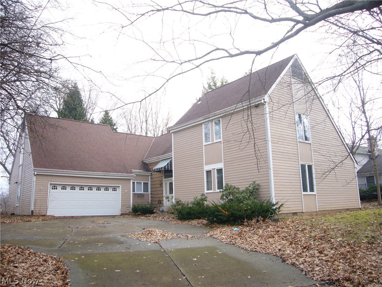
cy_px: 144
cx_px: 191
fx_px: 320
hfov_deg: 61.7
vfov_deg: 48.2
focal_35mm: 29
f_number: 2.8
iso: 80
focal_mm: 4.7
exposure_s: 1/100
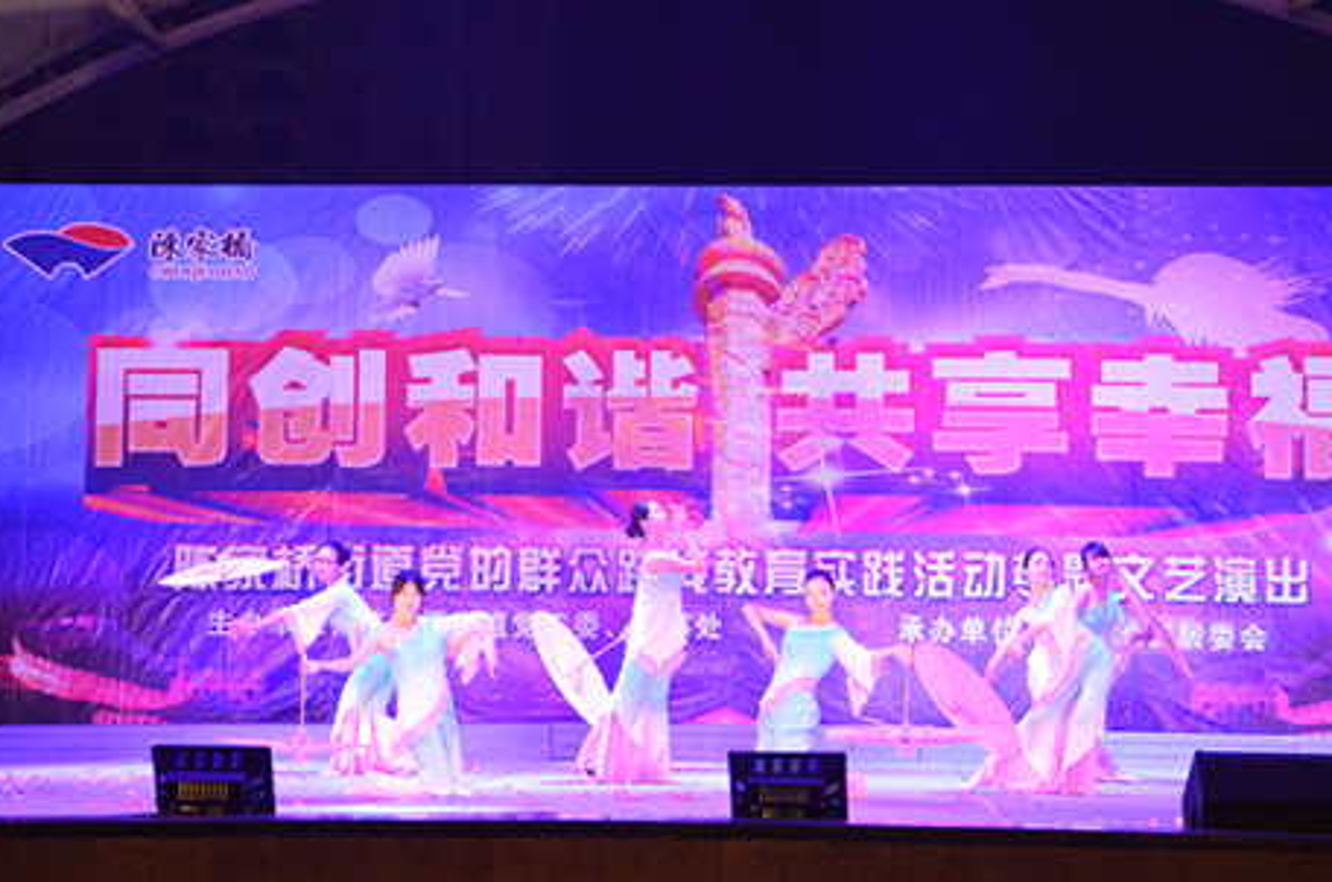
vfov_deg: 18.1
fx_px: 2769
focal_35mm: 75
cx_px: 762
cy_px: 441
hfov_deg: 27.0
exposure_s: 1/60
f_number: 4.5
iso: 2500
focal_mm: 38
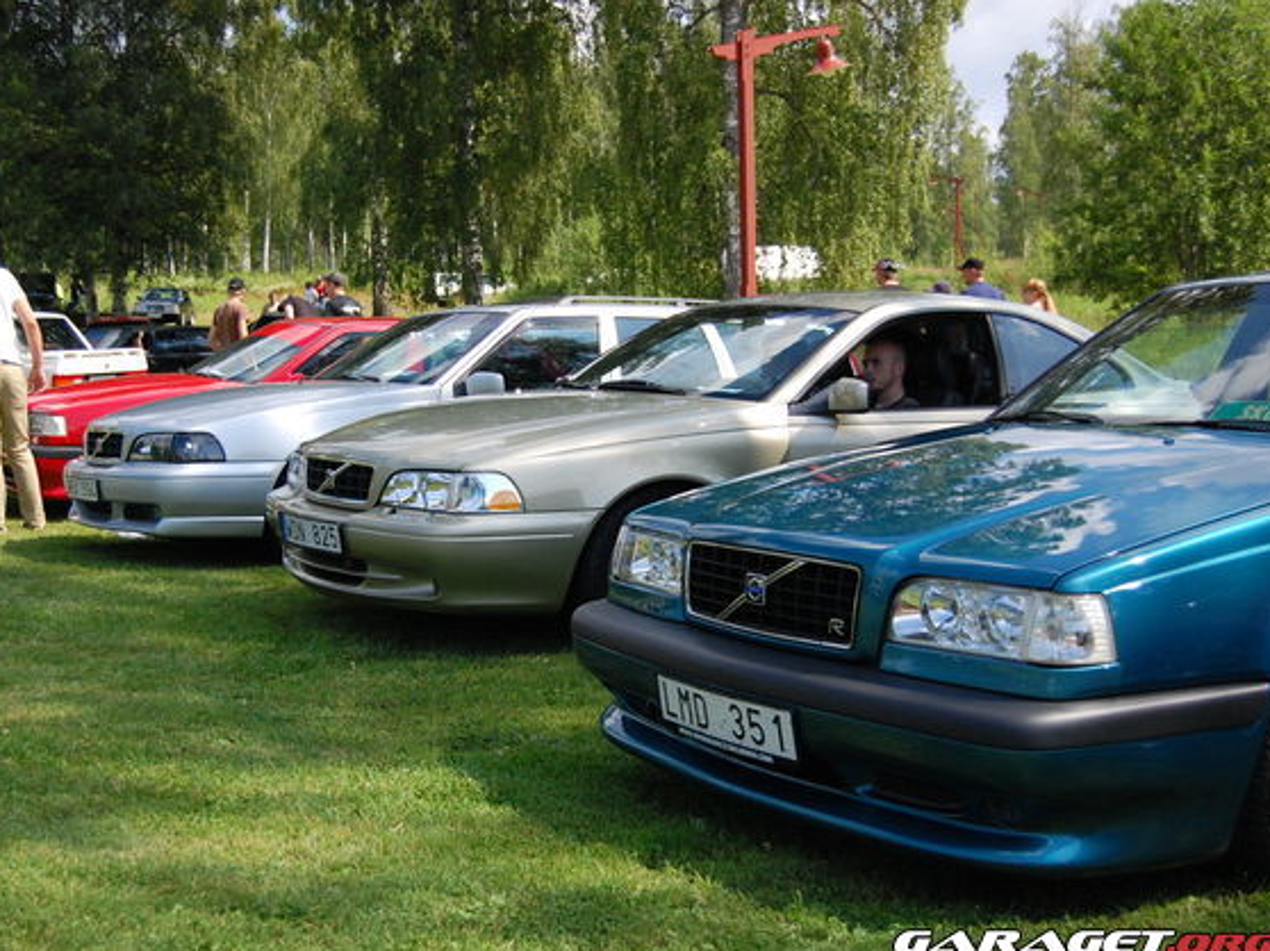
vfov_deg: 33.6
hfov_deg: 43.8
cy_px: 480
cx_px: 555
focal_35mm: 43
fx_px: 1577
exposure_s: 1/3200
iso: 800
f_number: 4.5
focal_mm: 26
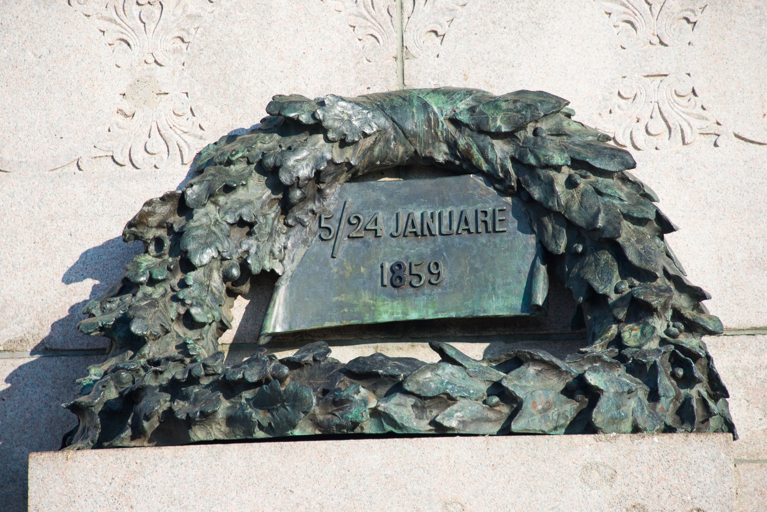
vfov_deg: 4.6
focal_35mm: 300
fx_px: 6394
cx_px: 384
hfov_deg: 6.9
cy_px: 256
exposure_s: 1/160
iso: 100
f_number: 8
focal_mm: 300
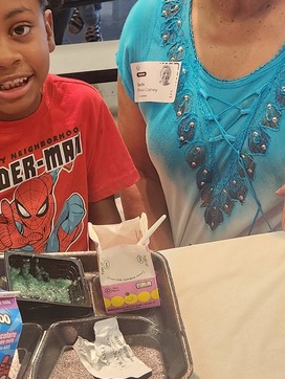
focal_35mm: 65
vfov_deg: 29.8
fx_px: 713
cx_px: 92
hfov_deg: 22.5
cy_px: 177
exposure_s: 1/120
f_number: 1.8
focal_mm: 5.4
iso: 400
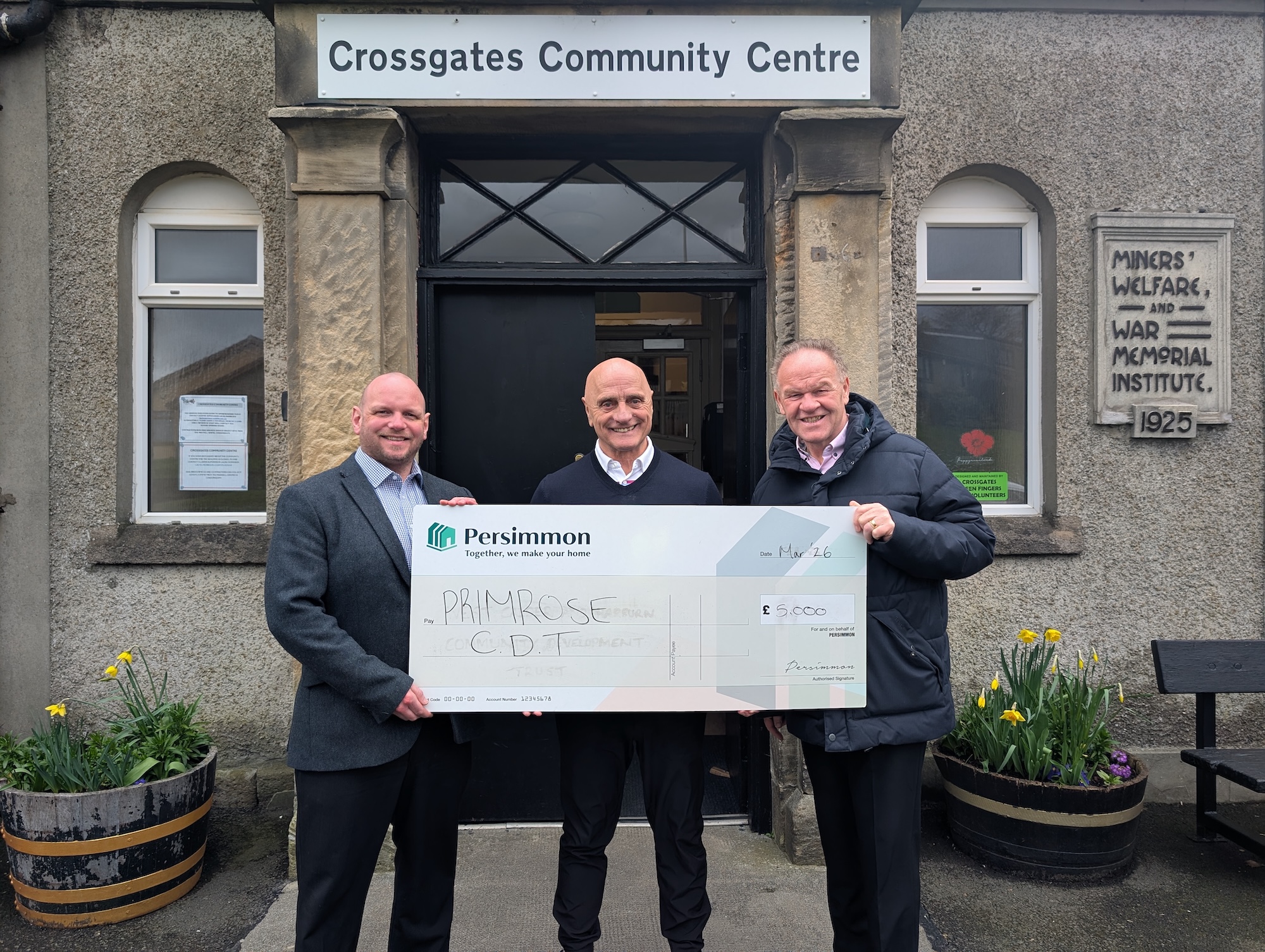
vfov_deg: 56.9
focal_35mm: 24
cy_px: 476
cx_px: 632
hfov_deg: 71.5
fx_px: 878
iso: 21
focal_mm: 6.9
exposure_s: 1/290
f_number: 1.68
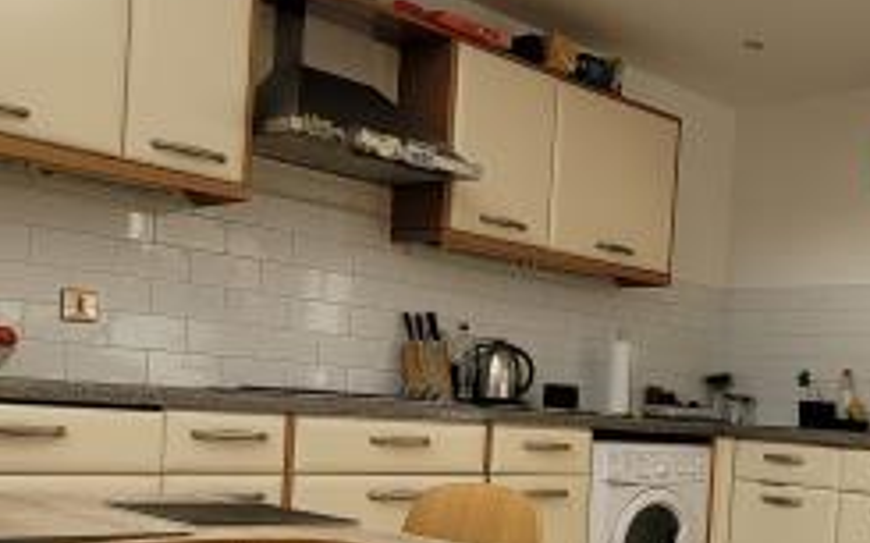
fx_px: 1067
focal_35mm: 45
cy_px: 440
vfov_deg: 27.9
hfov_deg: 39.7
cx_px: 849
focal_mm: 1.74
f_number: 2.2
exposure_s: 1/267
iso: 40
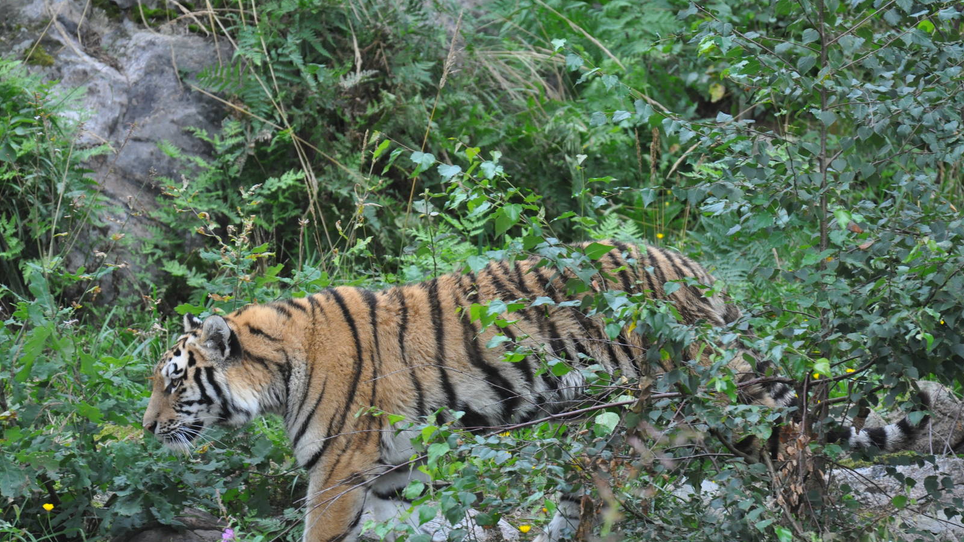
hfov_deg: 6.0
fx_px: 9254
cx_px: 483
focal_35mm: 362
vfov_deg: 3.4
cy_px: 309
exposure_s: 1/250
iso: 800
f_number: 5.3
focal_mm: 230
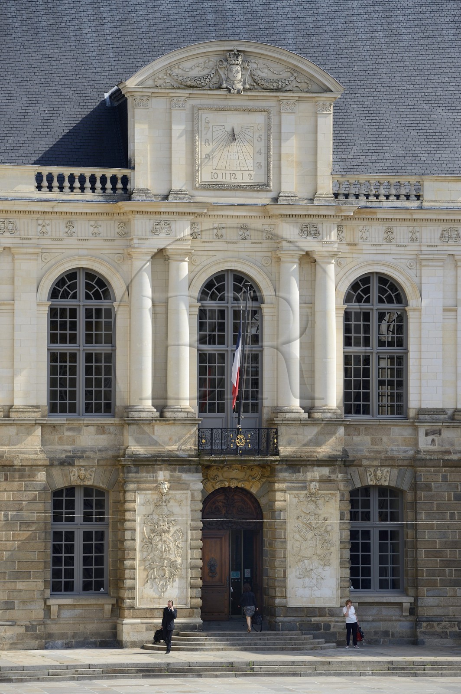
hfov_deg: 8.6
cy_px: 347
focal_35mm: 160
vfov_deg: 12.8
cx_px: 230
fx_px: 3078
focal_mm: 160
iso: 200
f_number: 8
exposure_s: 1/320
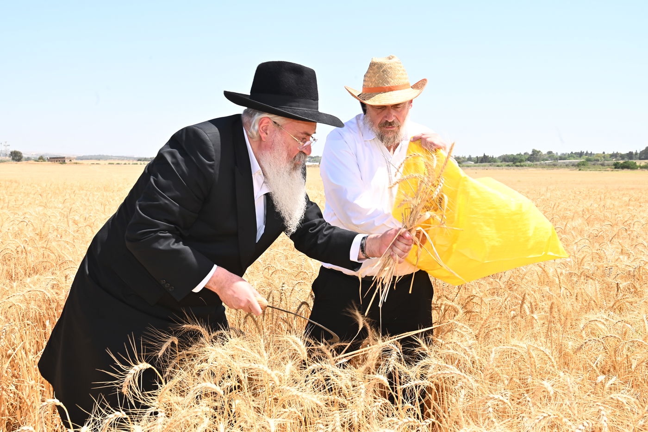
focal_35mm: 38
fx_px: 684
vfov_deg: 35.0
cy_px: 216
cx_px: 324
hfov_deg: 50.7
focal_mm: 38
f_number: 13
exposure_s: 1/200
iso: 320
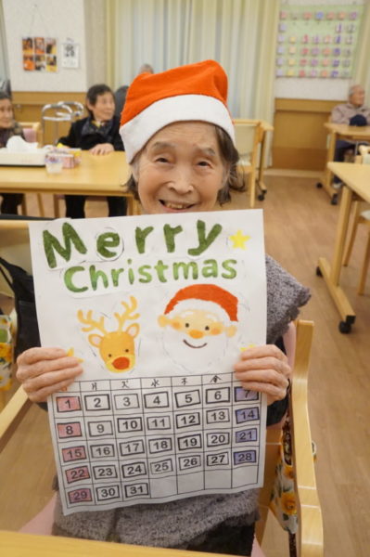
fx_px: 463
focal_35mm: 30
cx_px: 185
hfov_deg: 43.5
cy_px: 278
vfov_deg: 62.0
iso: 2500
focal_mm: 20
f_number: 4
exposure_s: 1/160
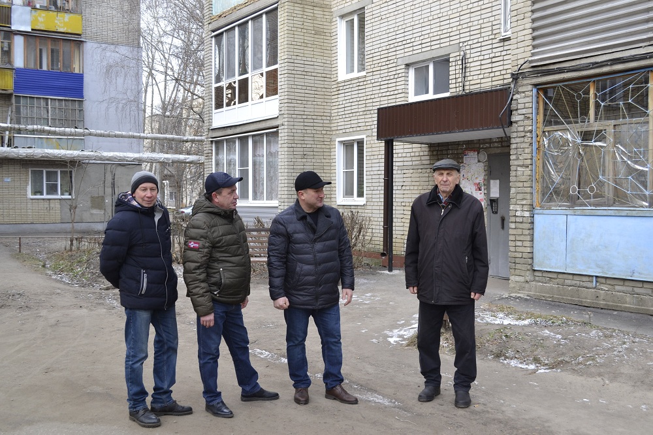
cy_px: 218
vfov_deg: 34.2
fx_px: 707
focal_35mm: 39
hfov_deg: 49.6
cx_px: 326
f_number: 5.6
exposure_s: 1/125
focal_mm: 26
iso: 400
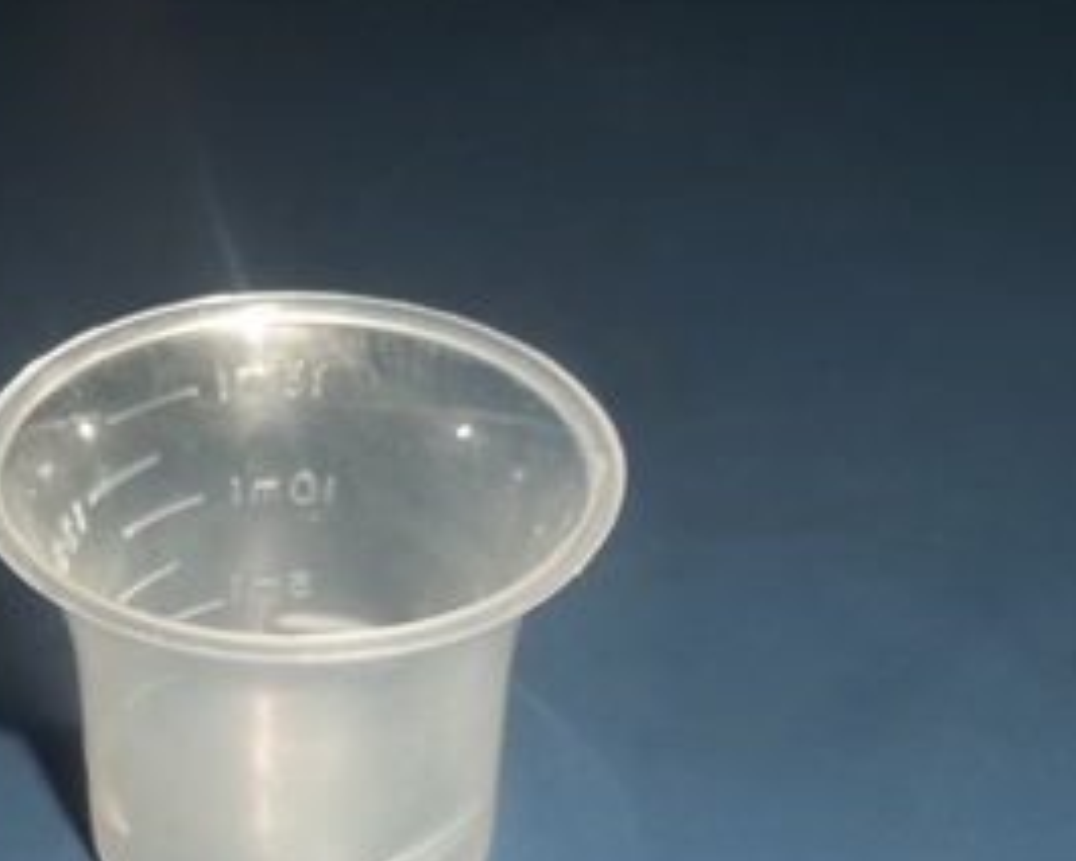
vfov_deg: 22.7
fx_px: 2103
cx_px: 239
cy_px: 730
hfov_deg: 28.2
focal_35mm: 66
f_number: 3.1
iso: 64
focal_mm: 6.5
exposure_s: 1/30
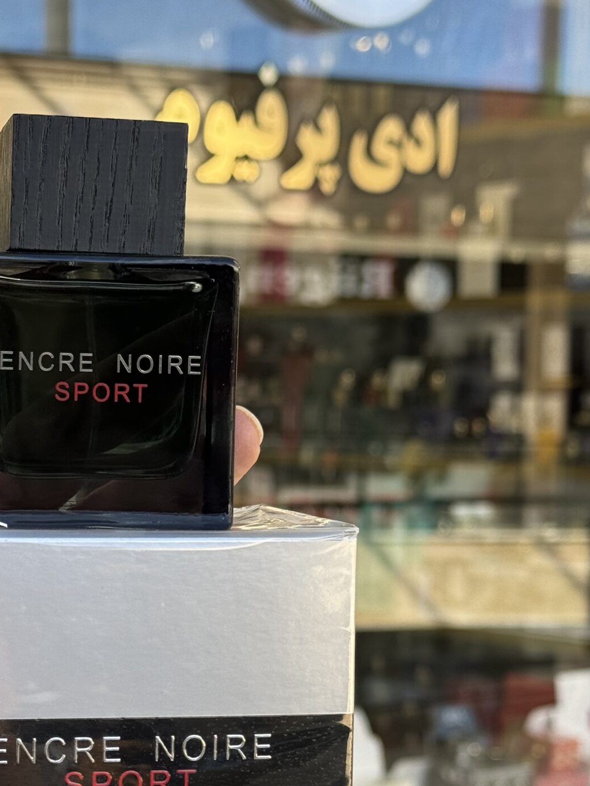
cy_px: 567
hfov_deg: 16.7
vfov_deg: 22.1
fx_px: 2000
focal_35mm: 88
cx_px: 147
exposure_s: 1/481
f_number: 1.78
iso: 64
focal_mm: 6.86
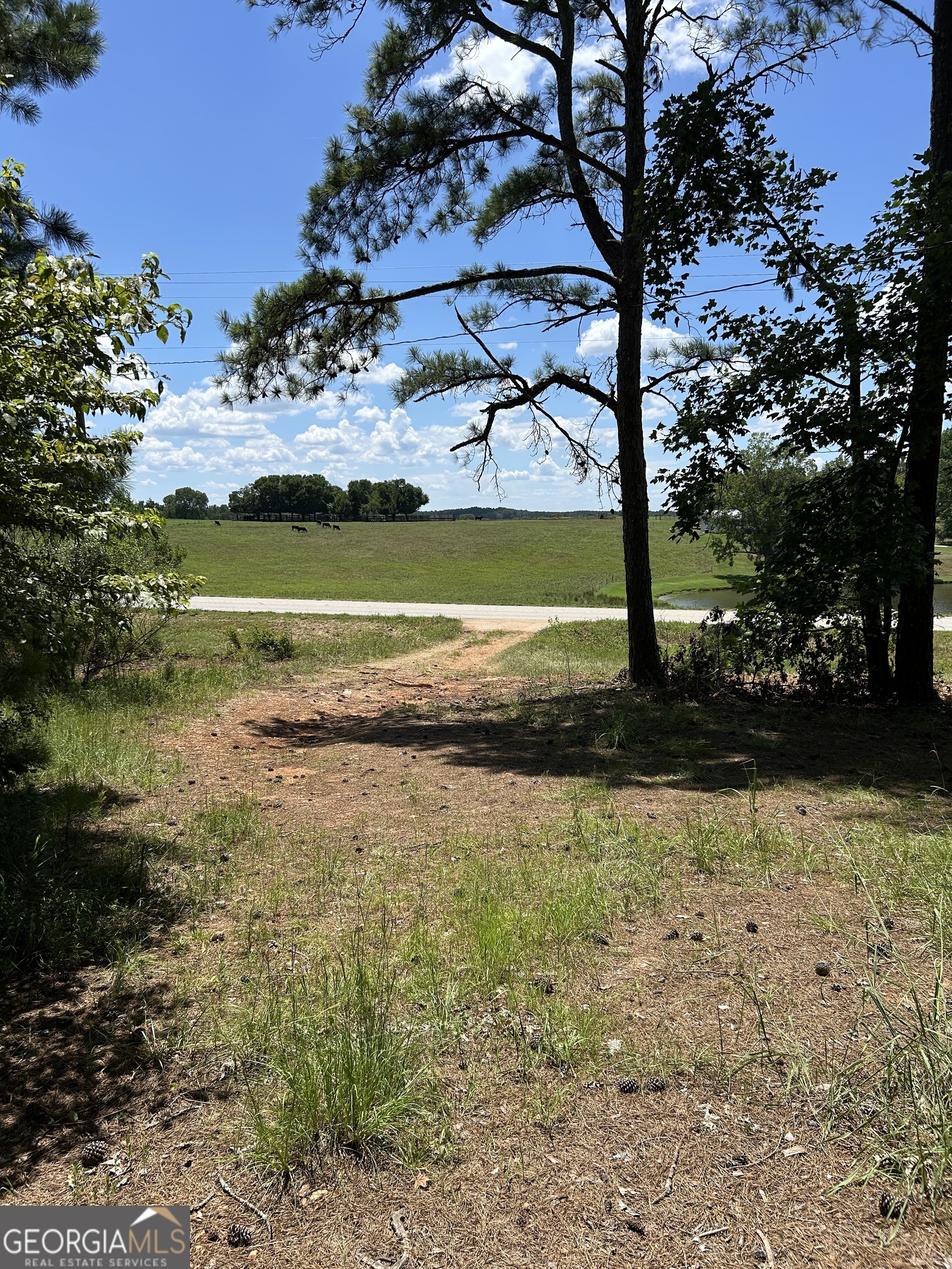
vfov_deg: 67.3
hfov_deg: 53.1
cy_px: 634
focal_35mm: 26
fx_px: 953
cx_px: 476
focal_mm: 5.7
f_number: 1.5
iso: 50
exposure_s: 1/3968
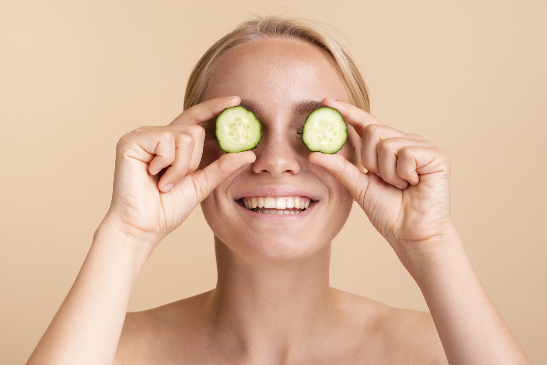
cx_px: 274
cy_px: 182
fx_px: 1292
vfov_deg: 16.1
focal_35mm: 85
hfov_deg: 23.9
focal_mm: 85
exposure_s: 1/160
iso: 100
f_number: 11
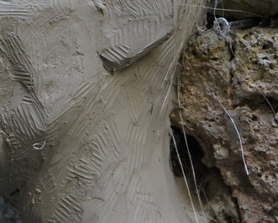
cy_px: 79
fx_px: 1941
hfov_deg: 8.1
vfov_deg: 6.6
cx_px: -106
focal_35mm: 236
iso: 1000
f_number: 5.6
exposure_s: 1/160
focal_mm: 70
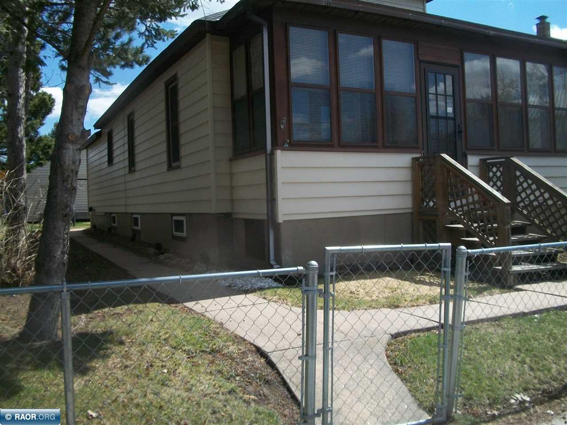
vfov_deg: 44.2
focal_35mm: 32
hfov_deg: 56.8
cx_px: 284
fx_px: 524
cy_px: 212
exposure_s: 1/320
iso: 80
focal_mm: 5.7
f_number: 5.5
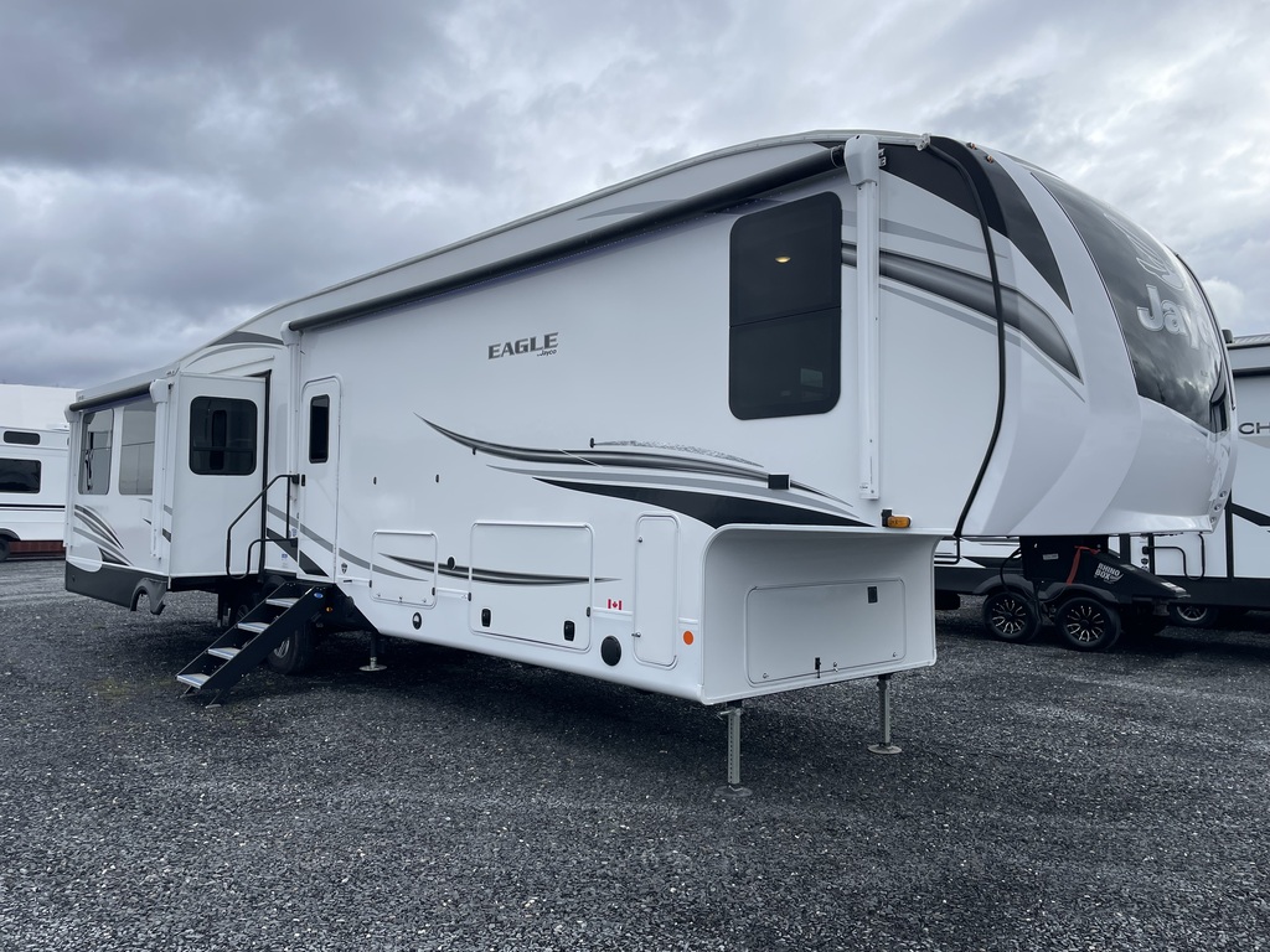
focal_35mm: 26
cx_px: 635
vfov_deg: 53.1
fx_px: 954
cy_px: 476
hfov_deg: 67.3
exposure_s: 1/1887
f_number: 1.6
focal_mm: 4.2
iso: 32
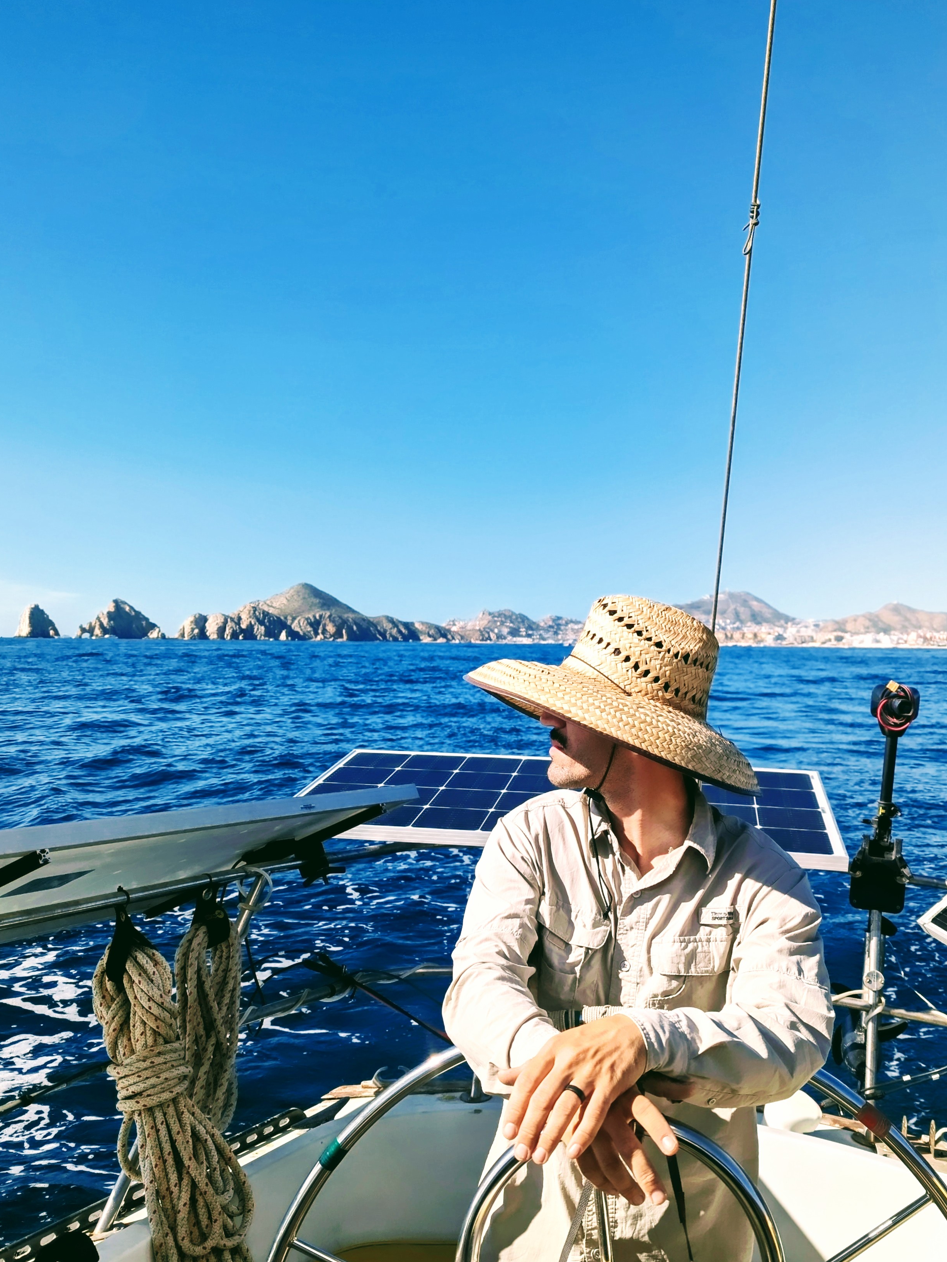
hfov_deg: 46.5
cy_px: 668
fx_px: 1095
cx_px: 579
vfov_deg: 59.9
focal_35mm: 30
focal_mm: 6.81
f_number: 1.85
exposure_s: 1/2410
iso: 45
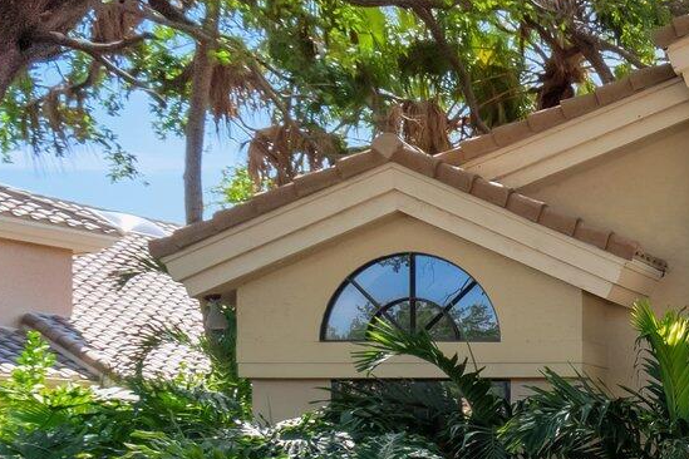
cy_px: 480
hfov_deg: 25.0
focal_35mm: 56
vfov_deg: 23.0
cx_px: 1087
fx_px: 1072
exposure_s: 1/6400
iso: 1000
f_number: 8
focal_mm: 10
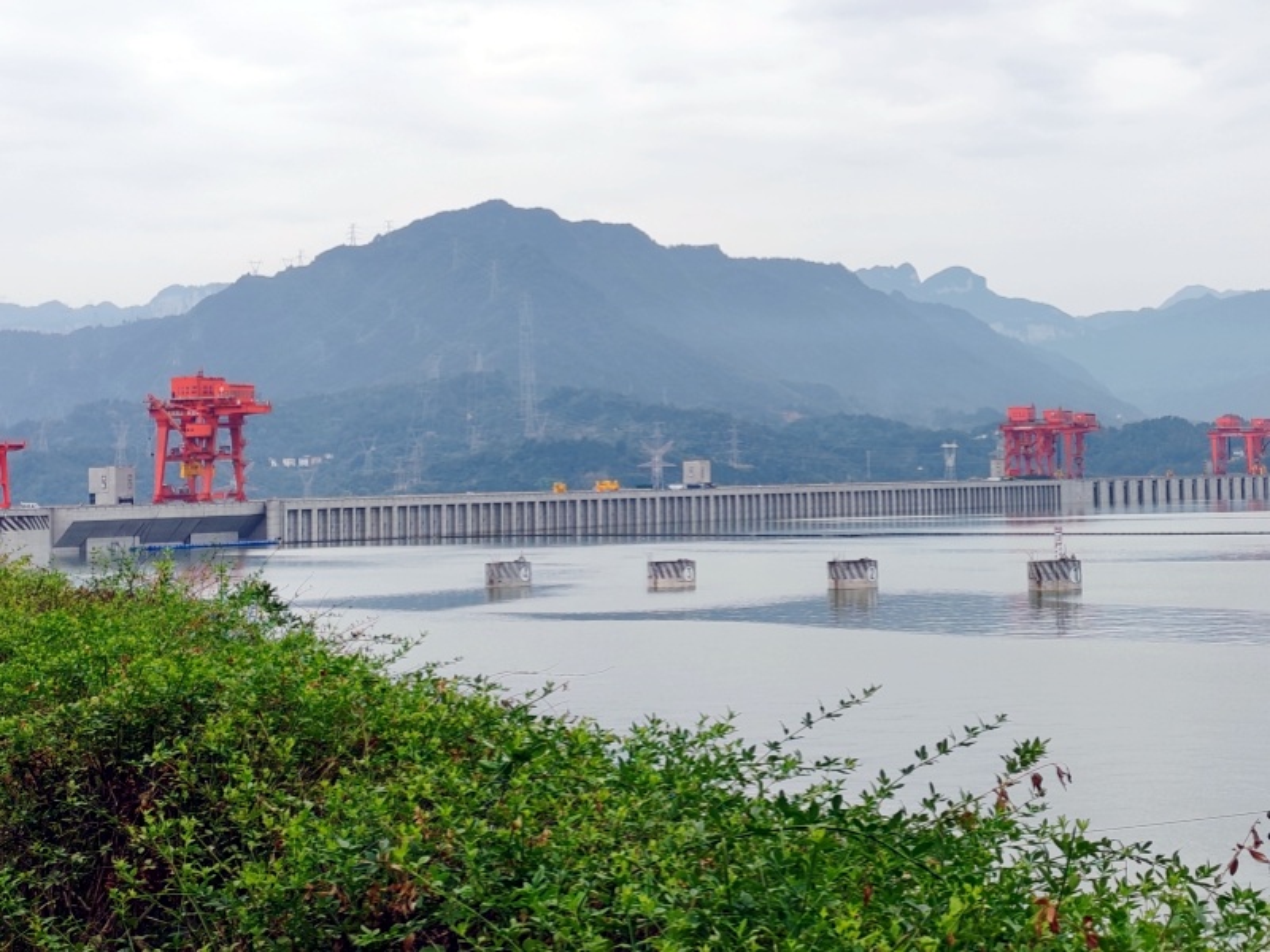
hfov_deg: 35.5
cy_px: 476
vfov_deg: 27.0
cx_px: 635
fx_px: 1981
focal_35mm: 54
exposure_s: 1/340
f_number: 1.9
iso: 50
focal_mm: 6.12
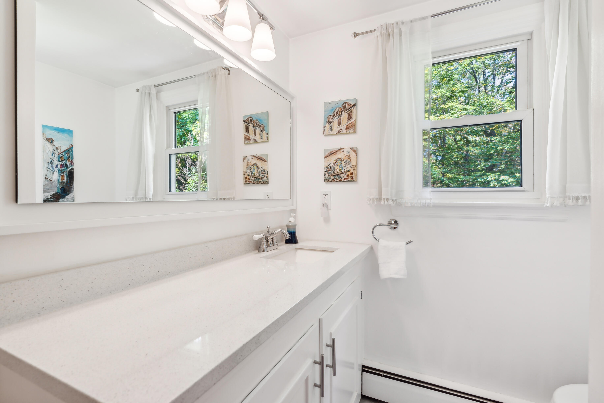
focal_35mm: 16
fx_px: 269
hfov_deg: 96.7
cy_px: 202
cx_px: 302
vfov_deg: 73.8
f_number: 7.1
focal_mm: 16
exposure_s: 1/6
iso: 320
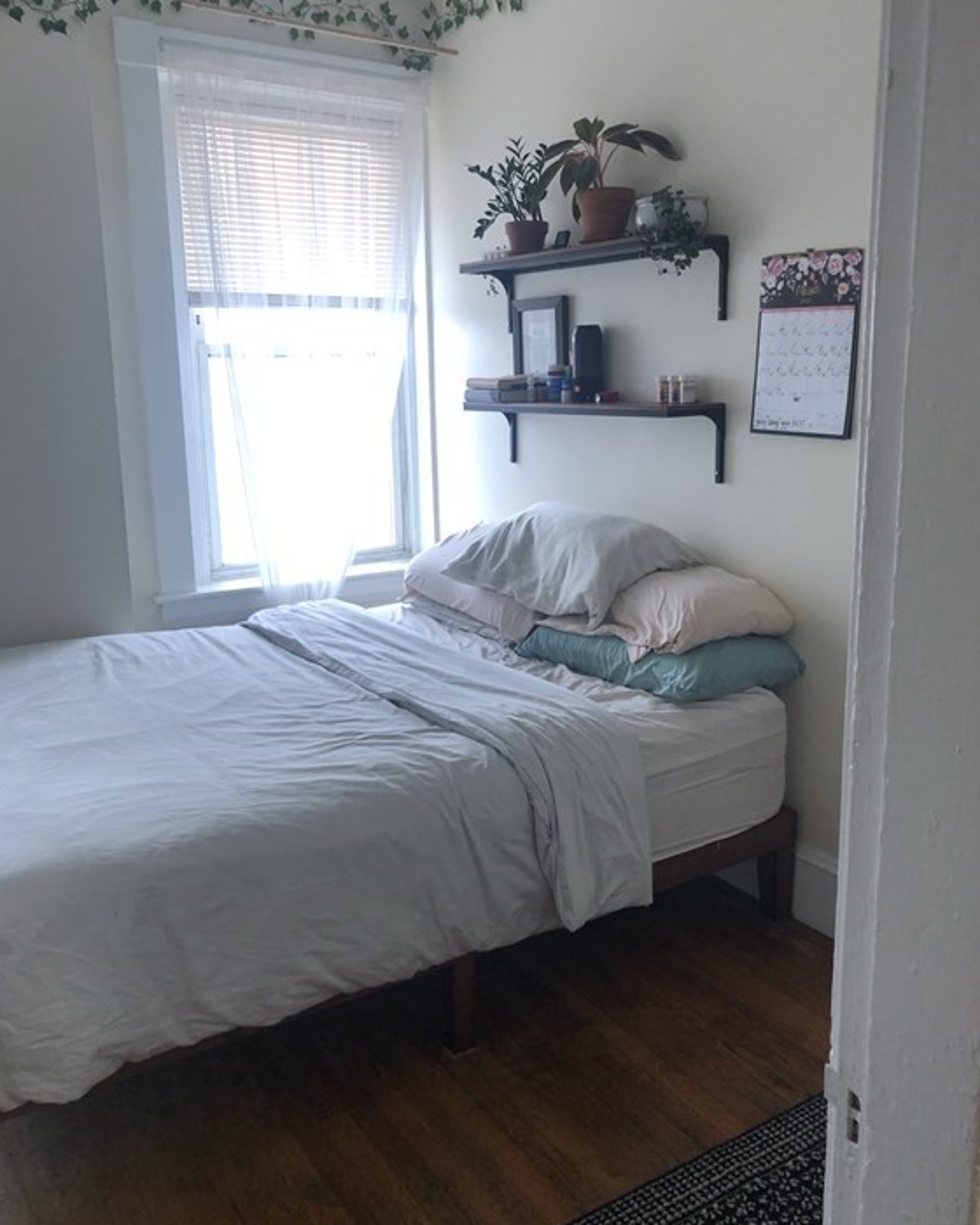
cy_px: 586
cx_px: 485
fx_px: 1088
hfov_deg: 48.5
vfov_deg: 58.7
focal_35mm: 30
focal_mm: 3.99
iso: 20
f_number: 1.8
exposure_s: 1/40
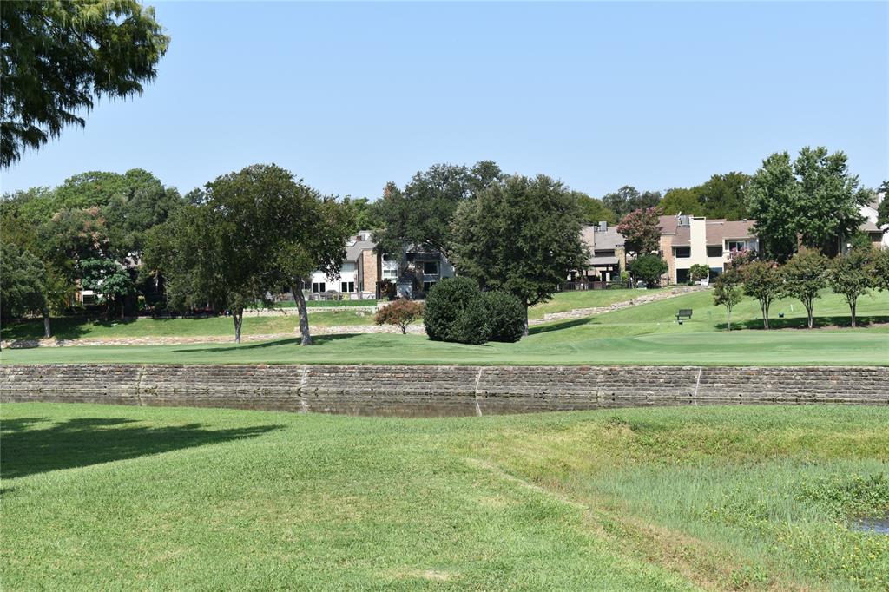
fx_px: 1481
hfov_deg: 33.4
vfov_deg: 22.6
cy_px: 296
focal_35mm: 60
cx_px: 444
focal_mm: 40
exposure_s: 1/250
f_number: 8
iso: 100
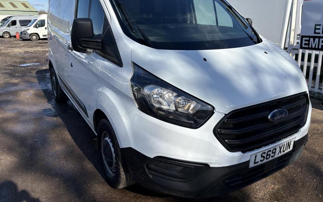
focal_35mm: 28
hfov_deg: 66.5
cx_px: 159
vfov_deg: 44.4
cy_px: 86
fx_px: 246
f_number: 1.6
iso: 50
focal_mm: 5.96
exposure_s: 1/3831
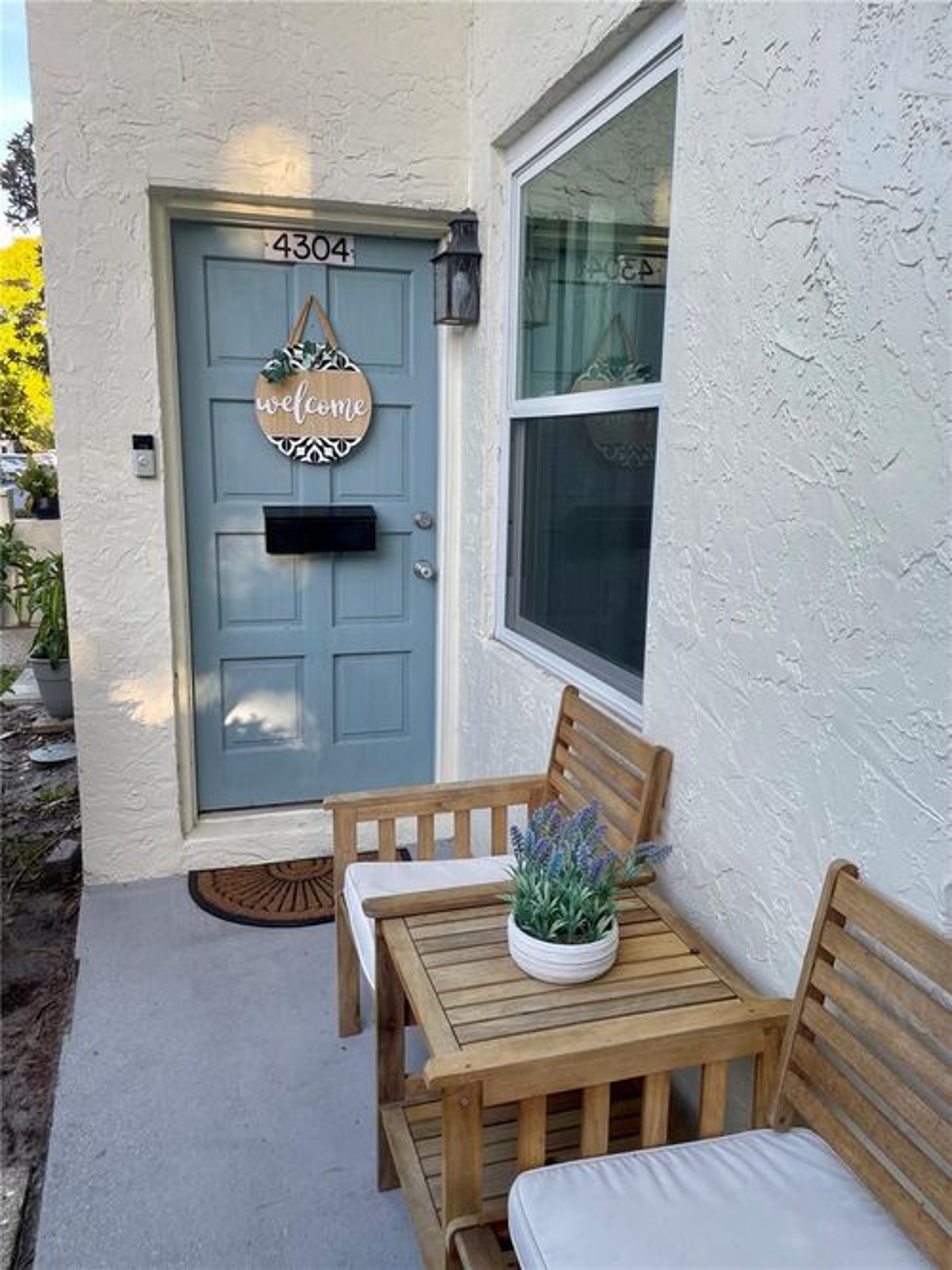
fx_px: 954
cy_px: 635
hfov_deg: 53.0
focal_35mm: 26
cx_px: 476
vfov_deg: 67.3
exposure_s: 1/193
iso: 32
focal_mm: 4.2
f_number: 1.6
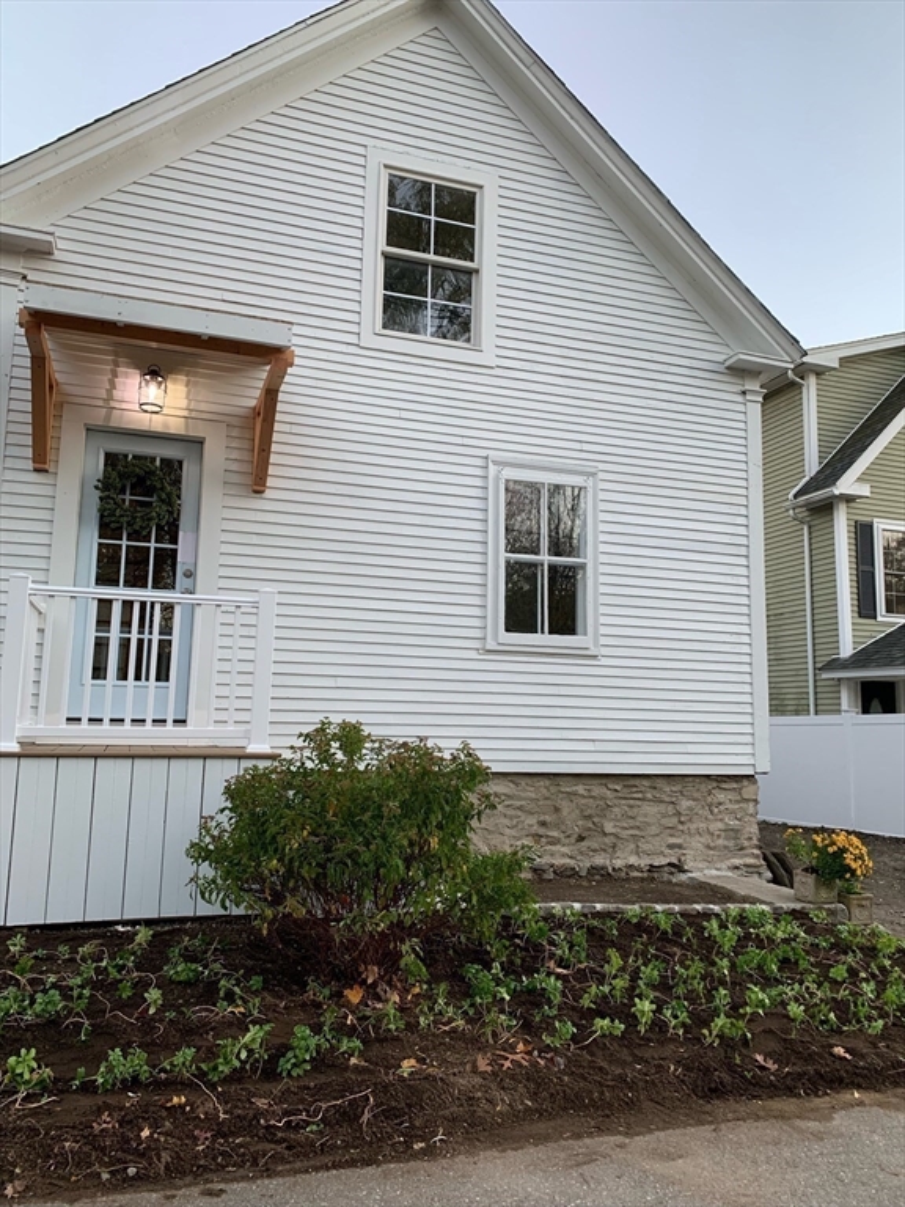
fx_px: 906
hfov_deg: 53.1
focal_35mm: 26
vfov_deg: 67.3
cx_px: 452
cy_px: 604
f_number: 1.8
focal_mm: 4.25
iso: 100
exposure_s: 1/119
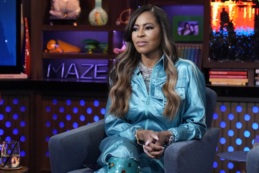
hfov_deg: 19.5
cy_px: 86
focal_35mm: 105
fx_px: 755
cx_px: 130
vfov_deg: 13.0
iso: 3200
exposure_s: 1/160
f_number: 2.8
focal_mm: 70
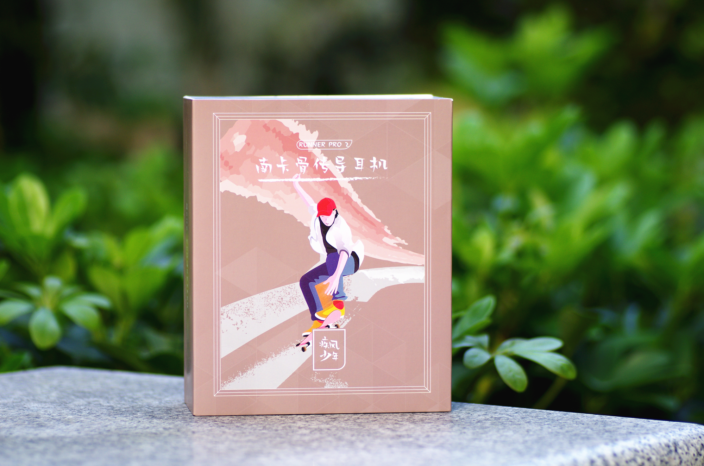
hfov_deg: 15.2
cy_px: 233
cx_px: 352
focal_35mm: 135
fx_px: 2634
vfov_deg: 10.1
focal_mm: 90
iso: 200
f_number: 2.8
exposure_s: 1/125
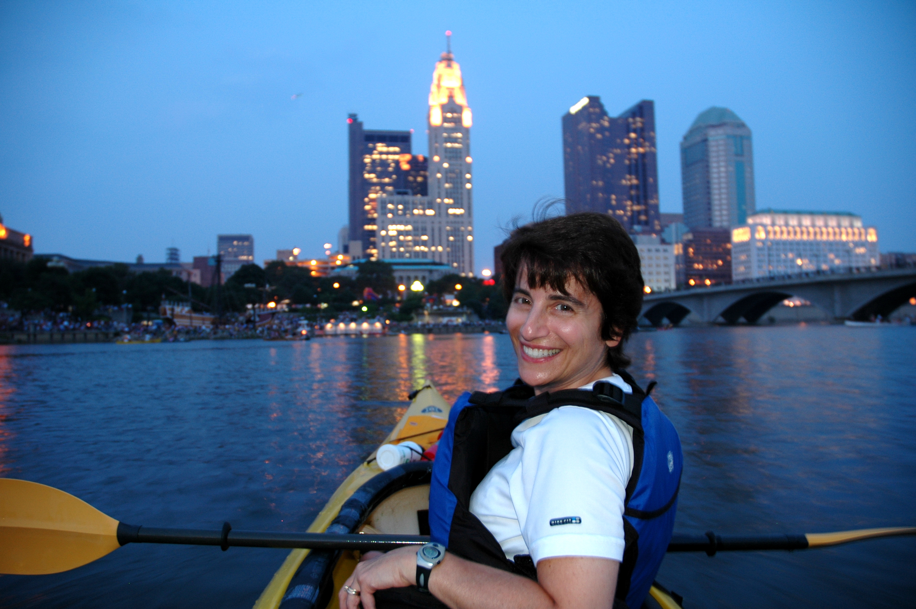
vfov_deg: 47.8
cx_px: 458
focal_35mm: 27
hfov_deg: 67.4
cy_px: 304
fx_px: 686
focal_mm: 18
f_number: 3.5
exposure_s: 1/3
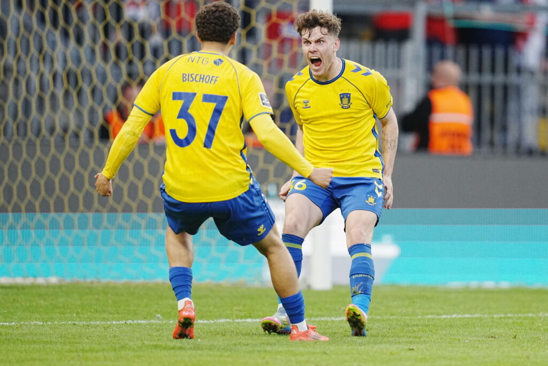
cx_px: 274
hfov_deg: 5.2
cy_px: 183
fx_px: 6089
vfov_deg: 3.4
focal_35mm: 400
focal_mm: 400
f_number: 2.8
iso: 2000
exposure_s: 1/1600
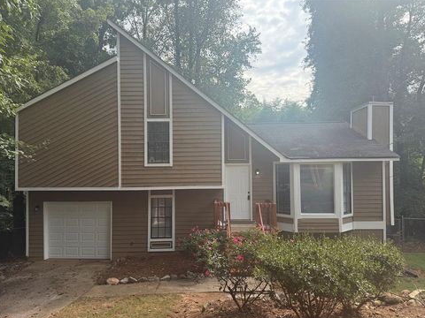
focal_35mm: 25
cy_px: 161
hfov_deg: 69.4
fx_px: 307
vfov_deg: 54.9
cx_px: 214
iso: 100
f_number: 1.78
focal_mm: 6.76
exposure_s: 1/2110
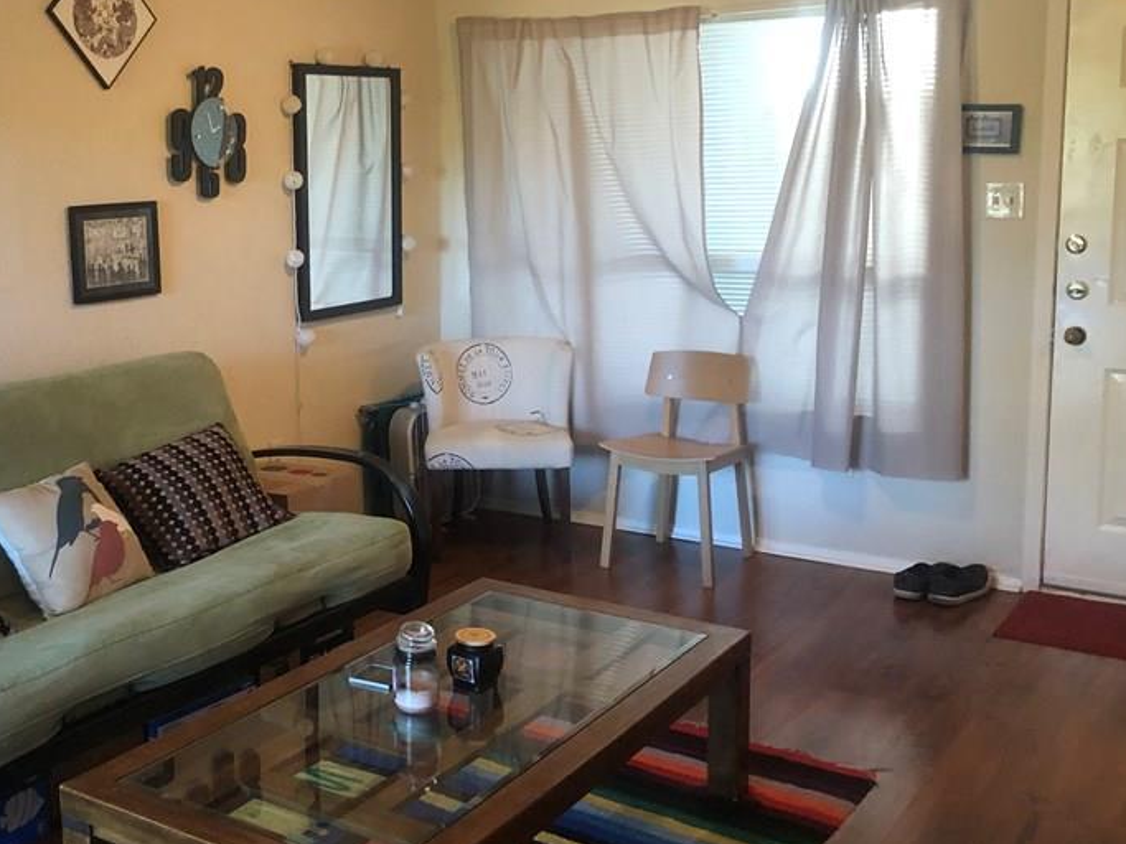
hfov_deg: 44.0
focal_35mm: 42
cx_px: 353
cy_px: 353
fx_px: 1366
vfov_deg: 34.3
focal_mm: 3.99
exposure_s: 1/15
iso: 80
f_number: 1.8
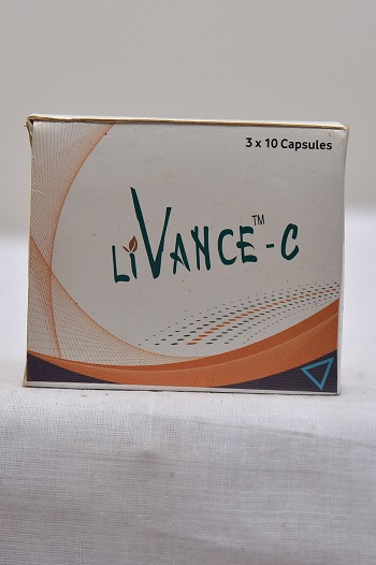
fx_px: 1725
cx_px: 188
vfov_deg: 18.6
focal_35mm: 110
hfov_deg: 12.4
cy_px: 282
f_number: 4.5
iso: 1600
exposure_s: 1/125
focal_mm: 110
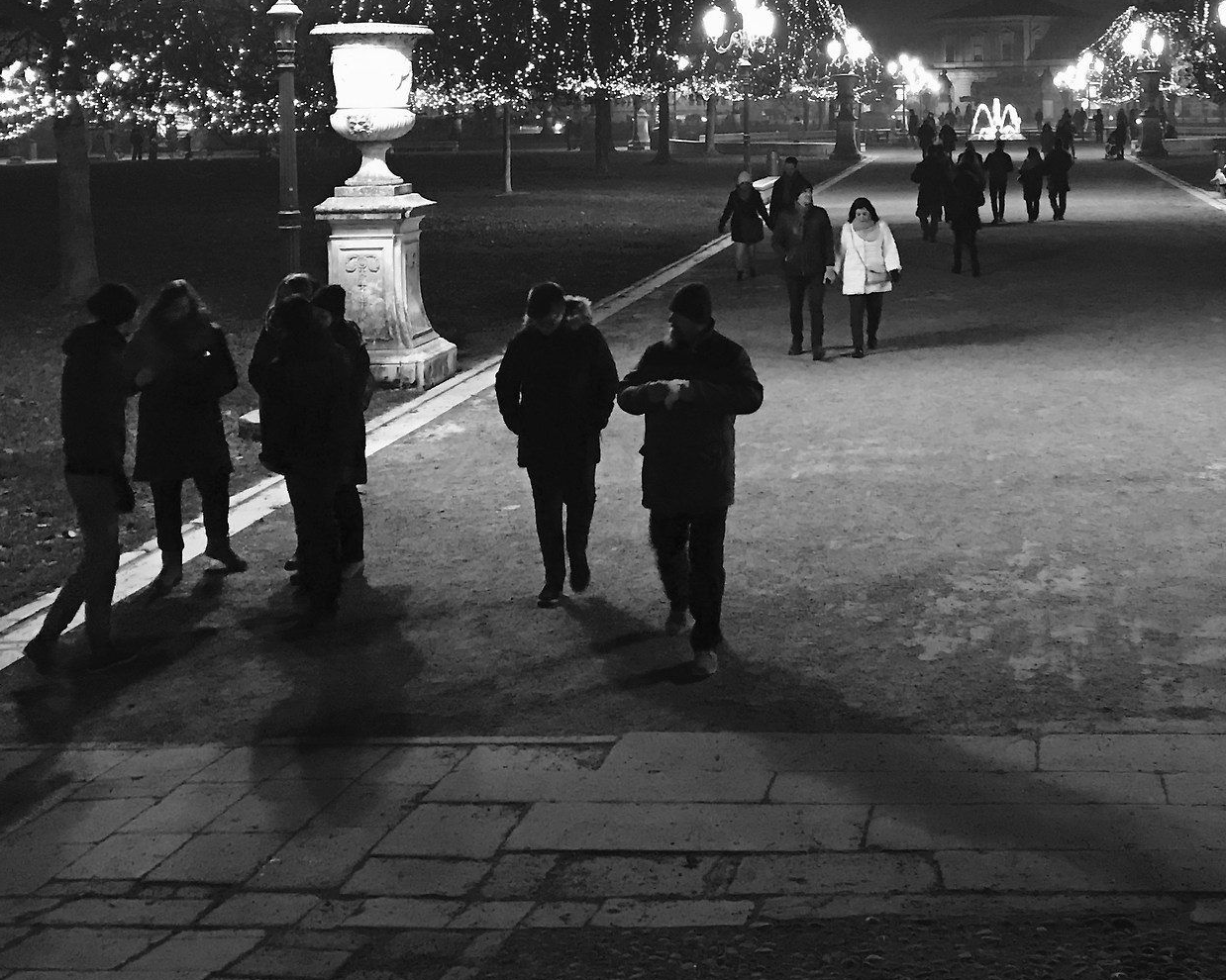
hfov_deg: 34.4
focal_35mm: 53
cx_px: 957
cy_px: 118
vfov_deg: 27.7
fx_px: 1923
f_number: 1.8
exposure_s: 1/6
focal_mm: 3.99
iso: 100
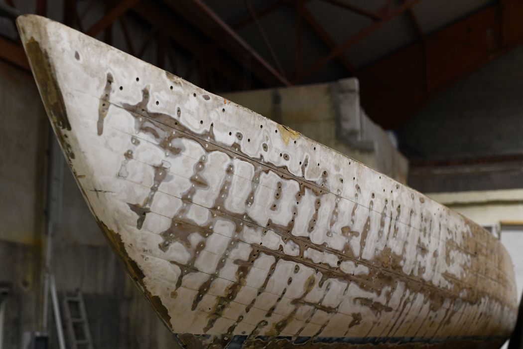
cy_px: 174
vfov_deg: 27.0
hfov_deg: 39.6
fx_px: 726
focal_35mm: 50
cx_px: 262
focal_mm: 50
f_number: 3.5
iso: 4000
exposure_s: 1/500
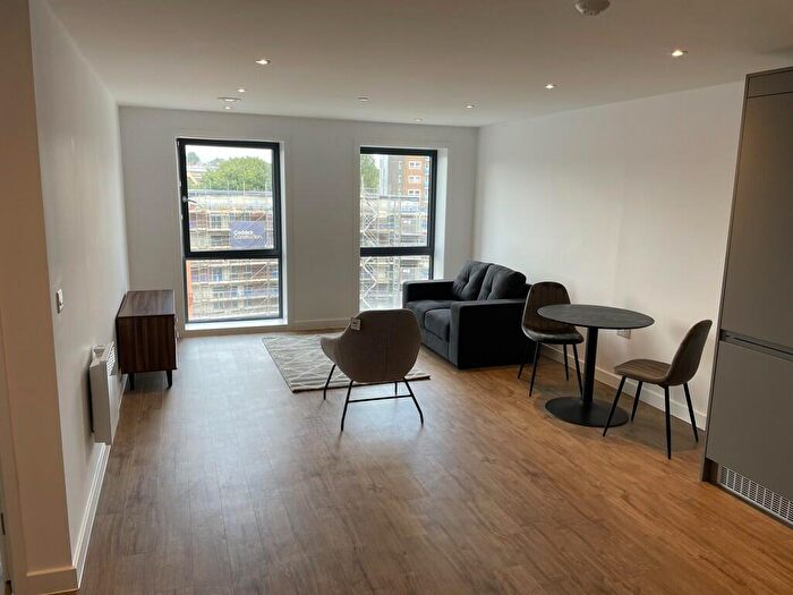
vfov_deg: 53.1
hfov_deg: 67.3
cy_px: 298
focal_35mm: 26
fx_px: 596
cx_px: 396
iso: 32
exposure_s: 1/105
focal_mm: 4.2
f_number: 1.6
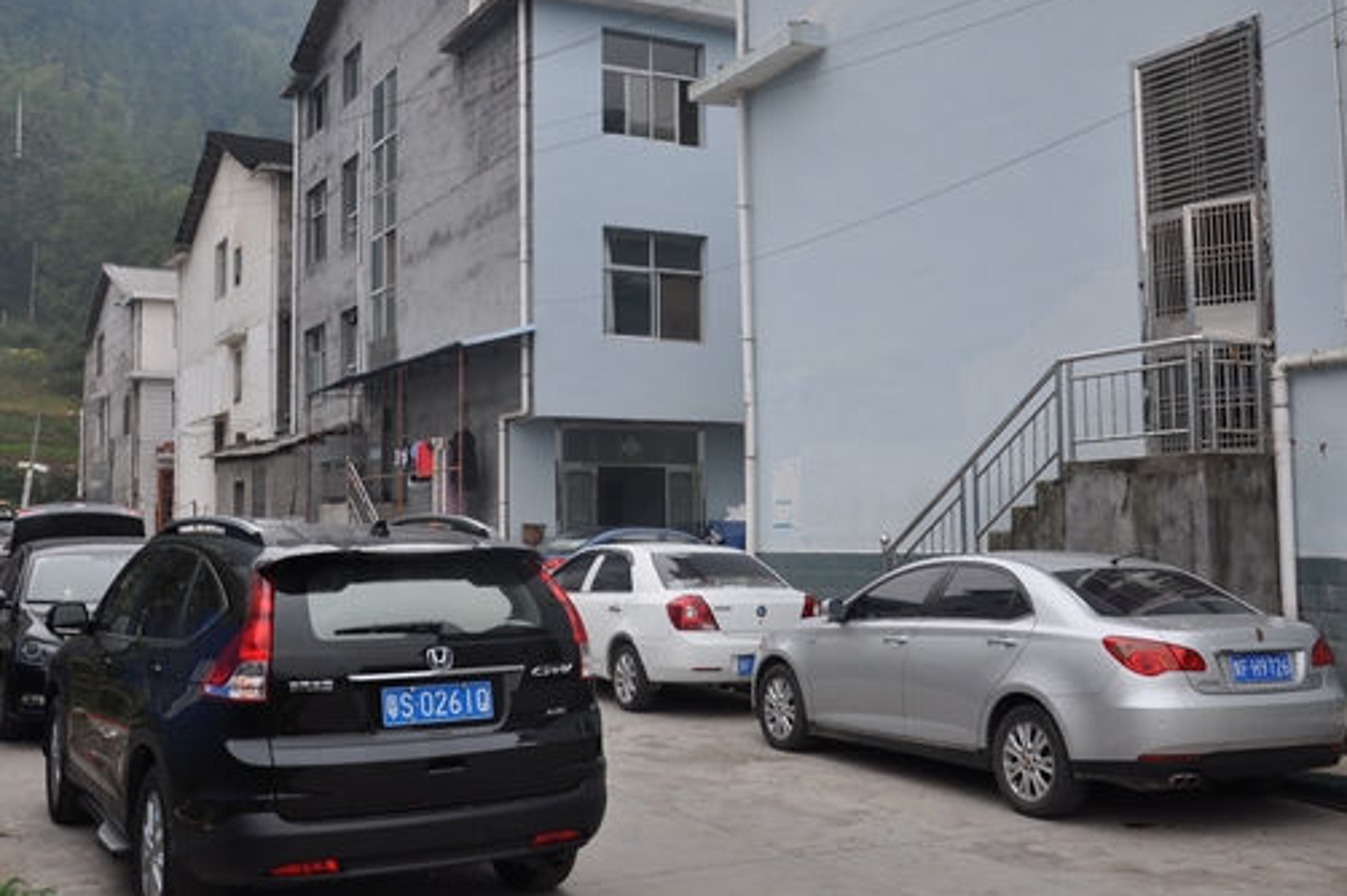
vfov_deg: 31.1
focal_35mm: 43
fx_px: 1608
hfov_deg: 45.5
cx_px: 676
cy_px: 390
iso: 360
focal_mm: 24
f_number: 3.8
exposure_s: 1/30
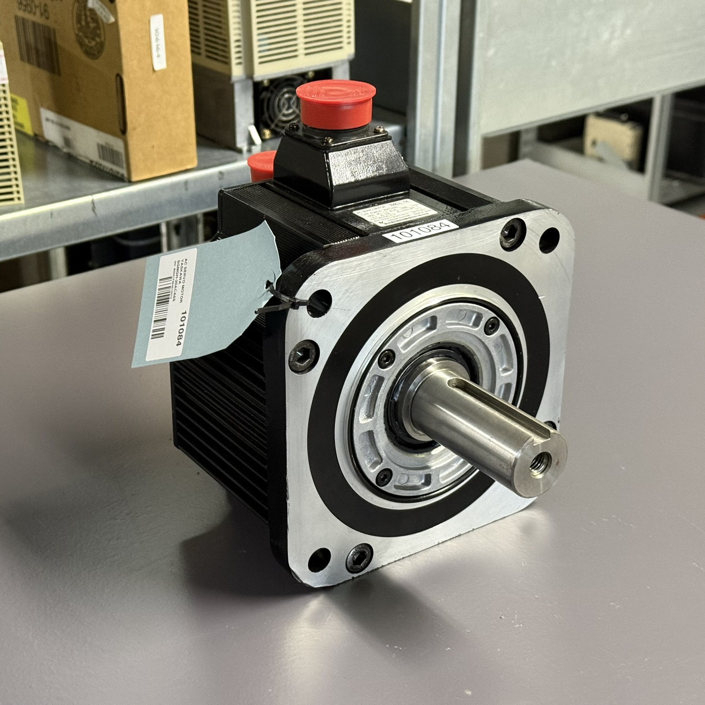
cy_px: 350
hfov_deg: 30.0
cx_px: 303
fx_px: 1313
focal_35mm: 57
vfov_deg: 30.0
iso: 400
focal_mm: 6.76
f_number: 1.78
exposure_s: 1/33
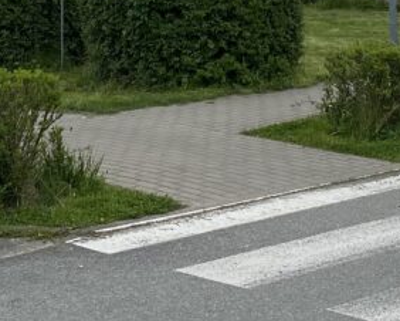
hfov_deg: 16.6
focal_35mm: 115
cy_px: -223
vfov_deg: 12.5
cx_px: 294
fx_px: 1362
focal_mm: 4.25
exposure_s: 1/2688
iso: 32
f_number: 1.8
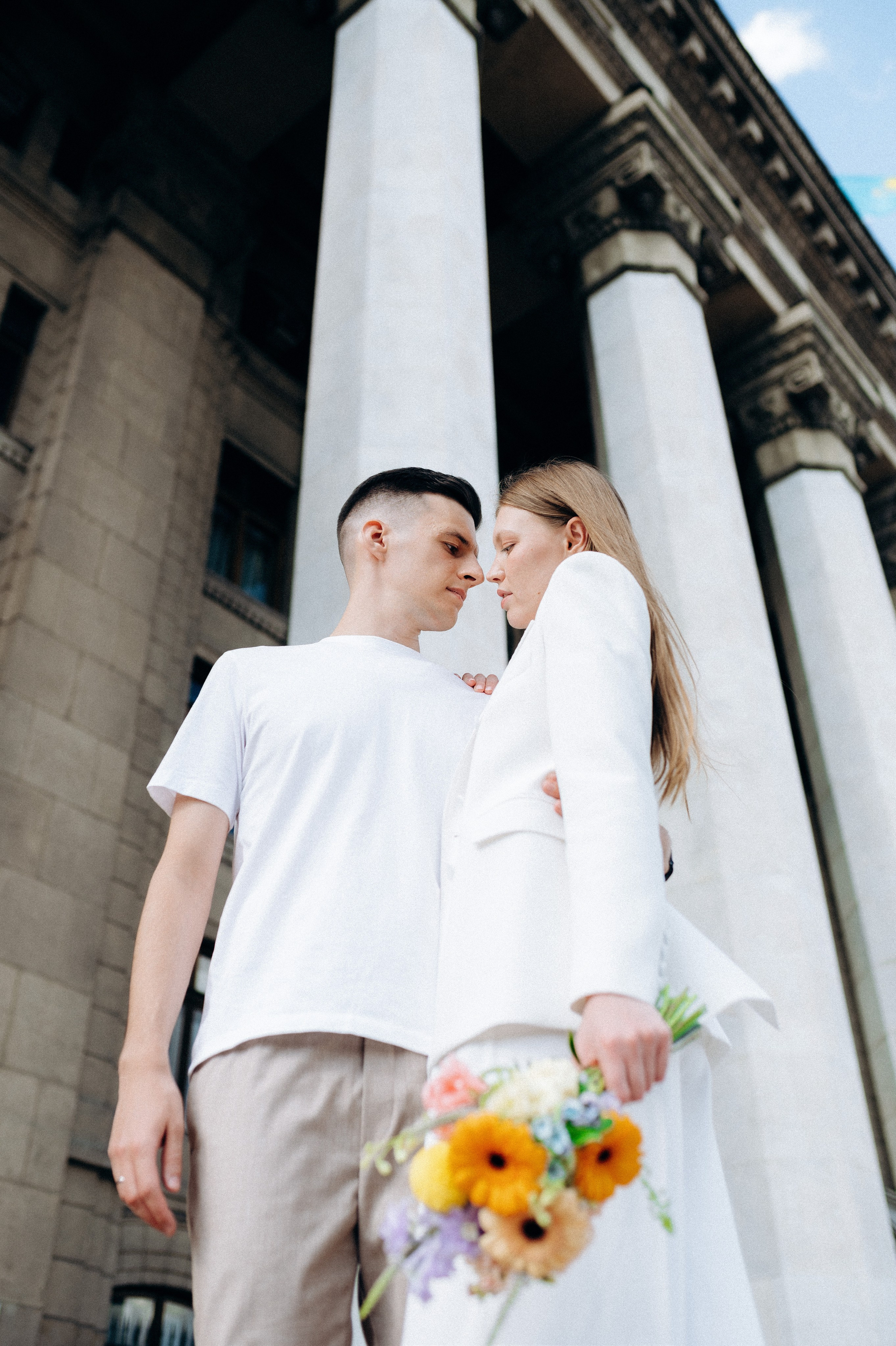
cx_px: 448
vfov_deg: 54.5
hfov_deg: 37.8
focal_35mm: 35
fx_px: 1308
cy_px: 673
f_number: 2.8
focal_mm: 35
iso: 100
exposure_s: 1/640
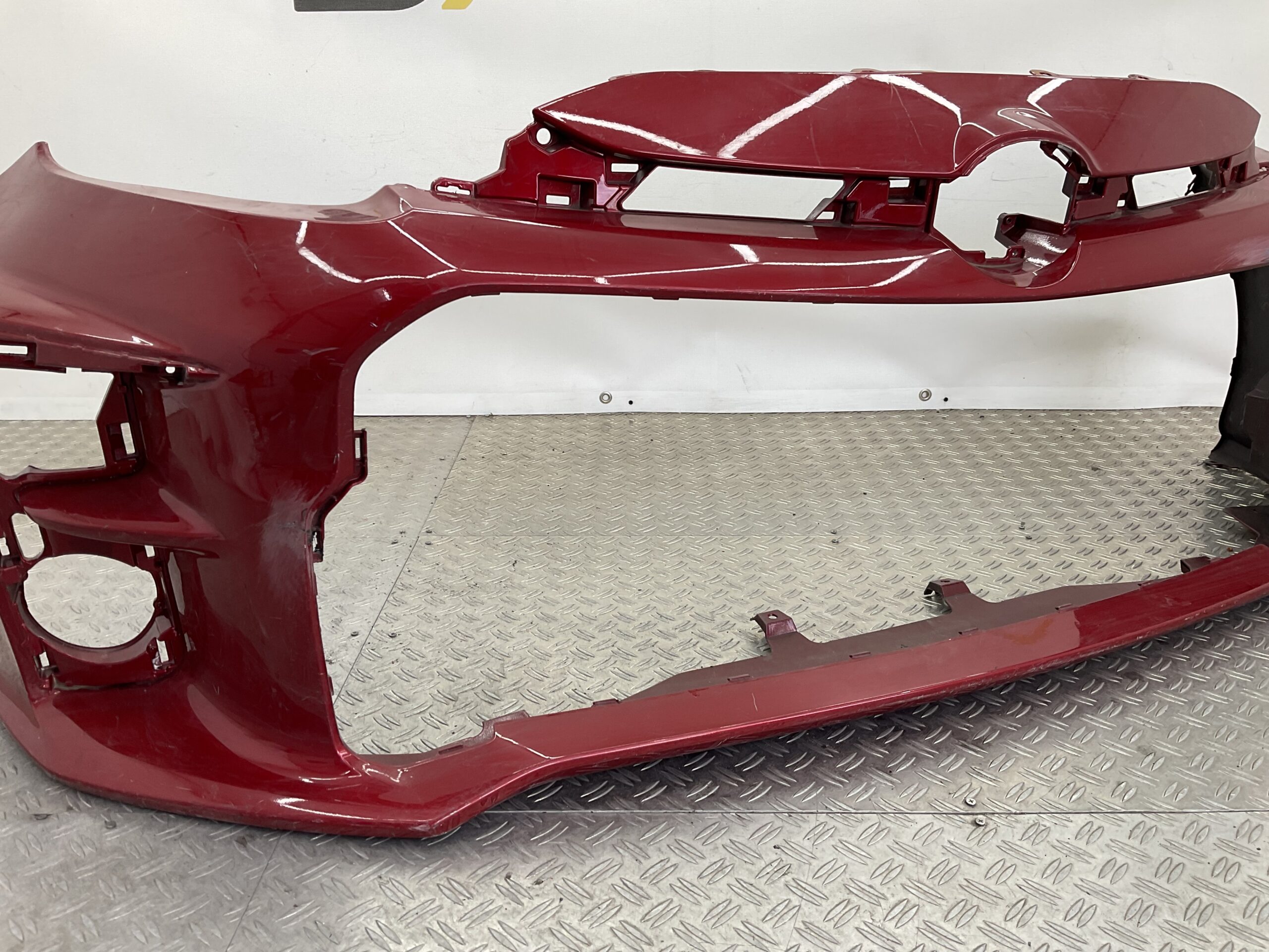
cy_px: 476
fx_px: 1063
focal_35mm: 29
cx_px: 634
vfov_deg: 48.2
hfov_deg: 61.7
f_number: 1.8
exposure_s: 1/100
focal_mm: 3
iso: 20
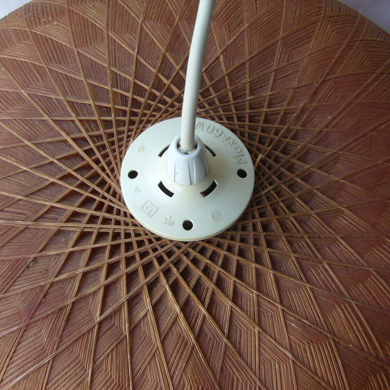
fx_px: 714
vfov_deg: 30.6
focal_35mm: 56
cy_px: 206
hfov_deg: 30.6
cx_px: 202
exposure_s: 1/50
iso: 80
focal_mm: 5.8
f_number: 2.8
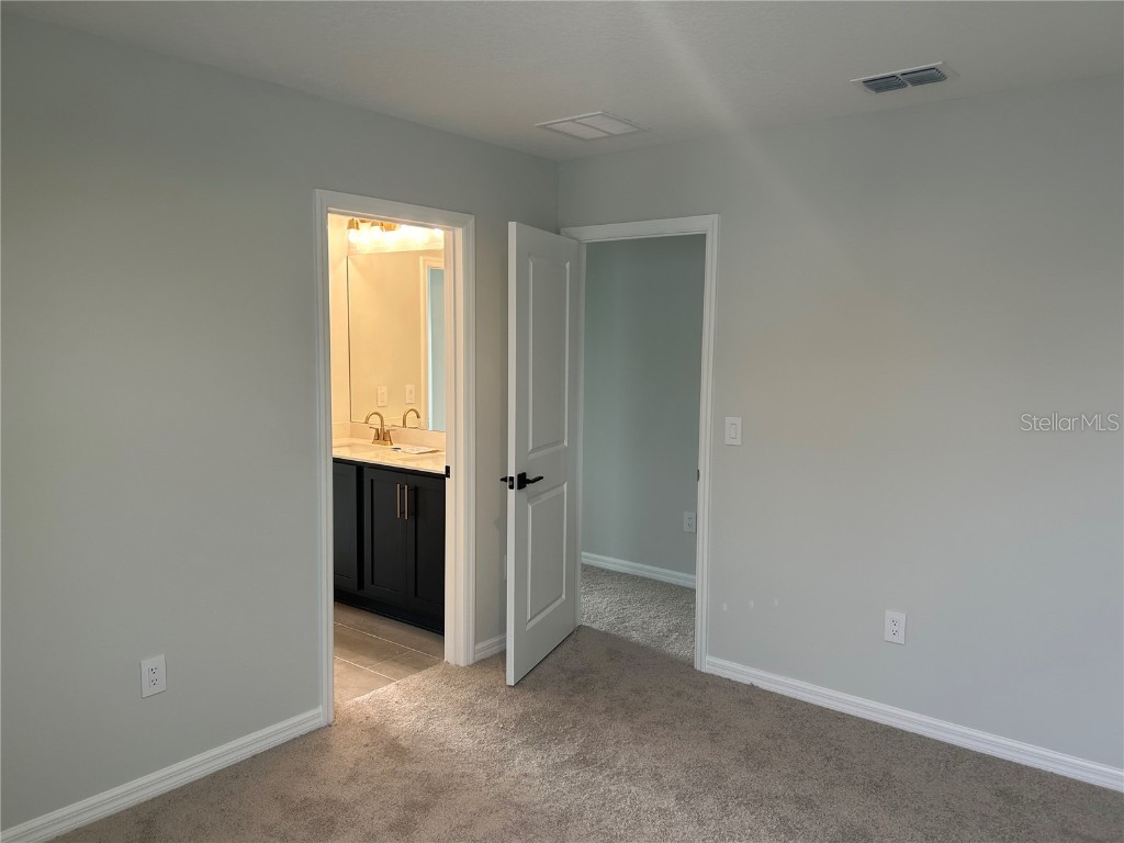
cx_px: 562
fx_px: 844
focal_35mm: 26
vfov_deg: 53.1
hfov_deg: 67.3
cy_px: 422
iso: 80
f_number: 1.5
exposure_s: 1/120
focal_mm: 5.7
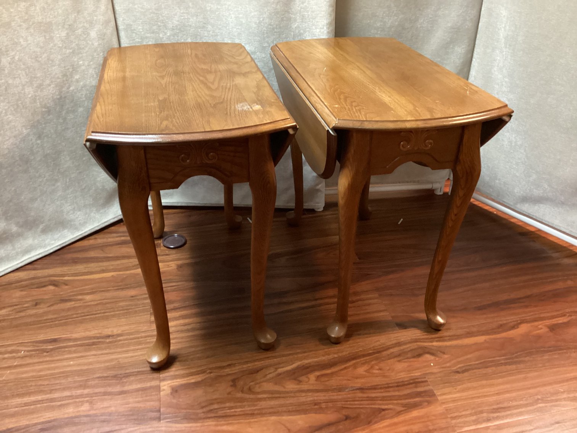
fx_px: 517
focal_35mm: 31
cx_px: 288
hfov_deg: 58.3
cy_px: 216
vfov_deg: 45.4
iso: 640
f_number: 2.4
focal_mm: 3.3
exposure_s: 1/30
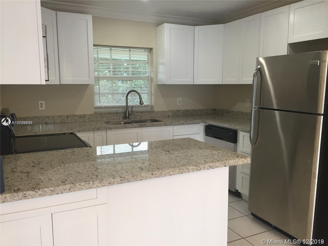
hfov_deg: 61.7
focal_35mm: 29
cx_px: 164
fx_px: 275
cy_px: 123
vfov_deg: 48.2
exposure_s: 1/30
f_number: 2.2
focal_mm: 4.15
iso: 32
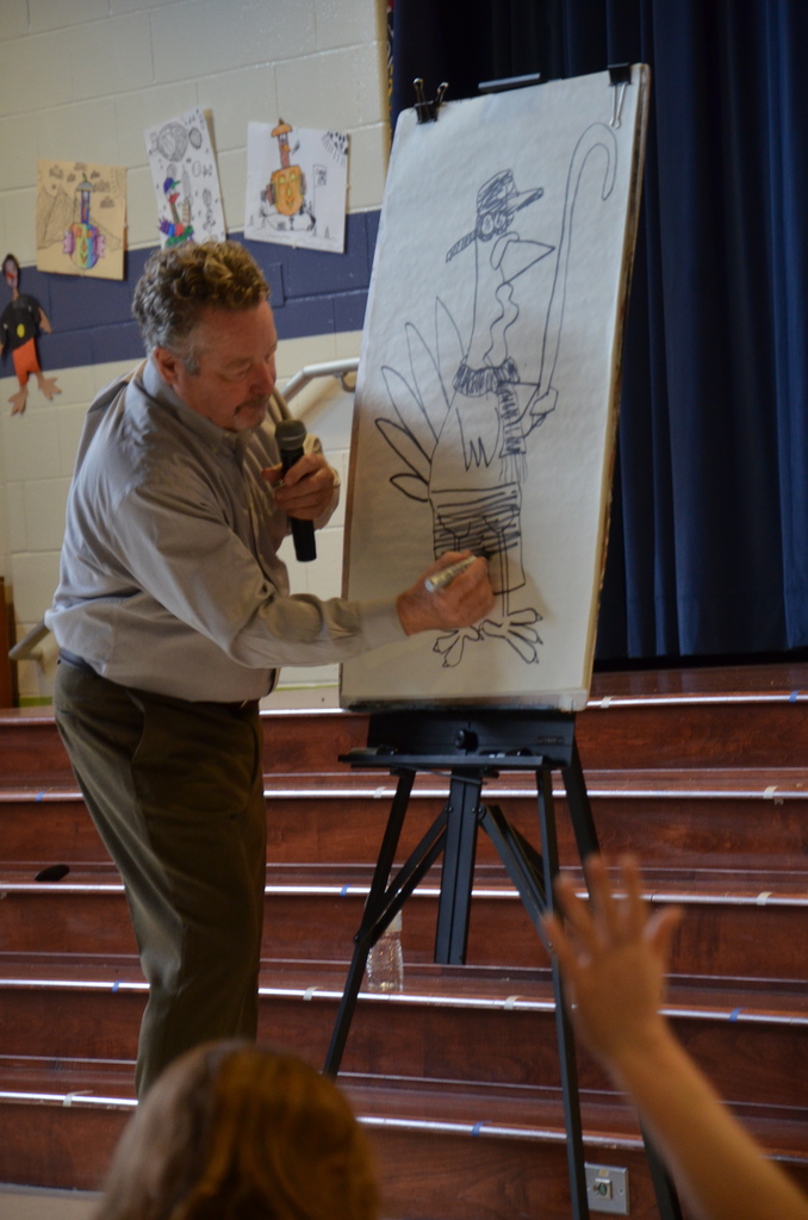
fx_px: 5327
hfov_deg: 8.7
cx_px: 404
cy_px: 610
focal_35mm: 158
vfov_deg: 13.1
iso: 1250
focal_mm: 105
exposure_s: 1/30
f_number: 5.6
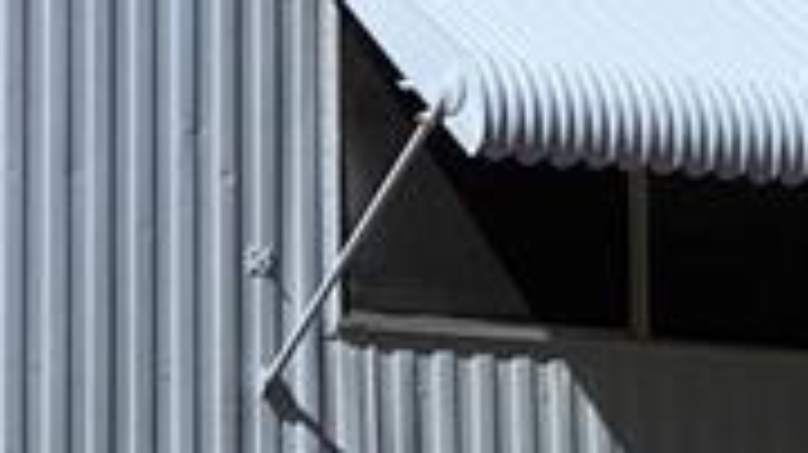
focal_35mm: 192
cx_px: 458
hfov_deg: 11.2
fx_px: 4111
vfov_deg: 6.3
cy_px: 637
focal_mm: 3.3
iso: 25
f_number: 2.4
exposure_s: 1/1597
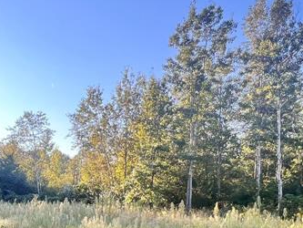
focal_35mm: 40
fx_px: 350
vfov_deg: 33.5
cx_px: 23
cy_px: 217
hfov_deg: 42.4
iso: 32
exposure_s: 1/285
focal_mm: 1.57
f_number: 1.8
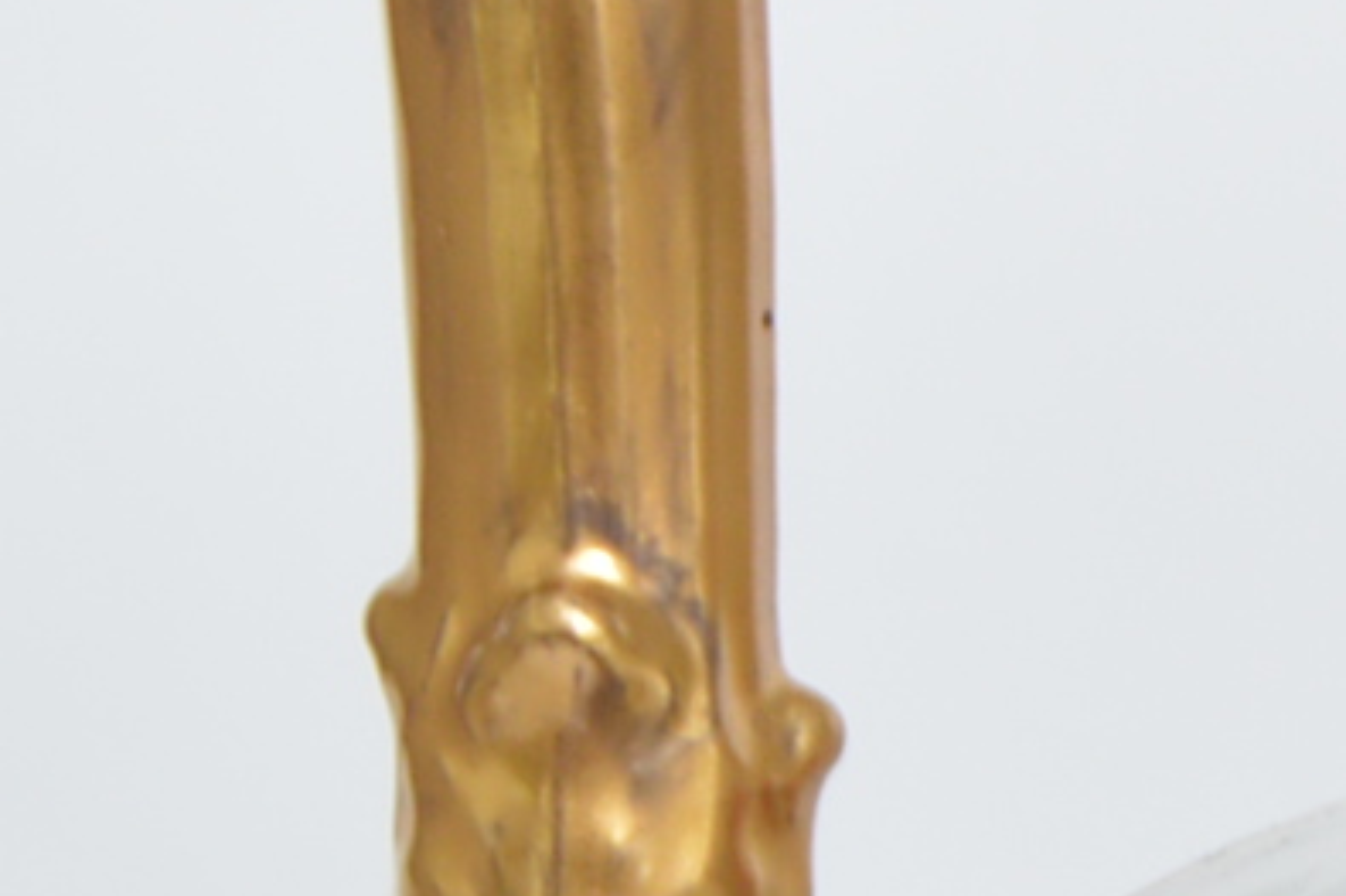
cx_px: 2508
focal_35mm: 388
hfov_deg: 5.2
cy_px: 937
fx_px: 14500
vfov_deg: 3.5
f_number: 4.5
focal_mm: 34
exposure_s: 1/200
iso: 200
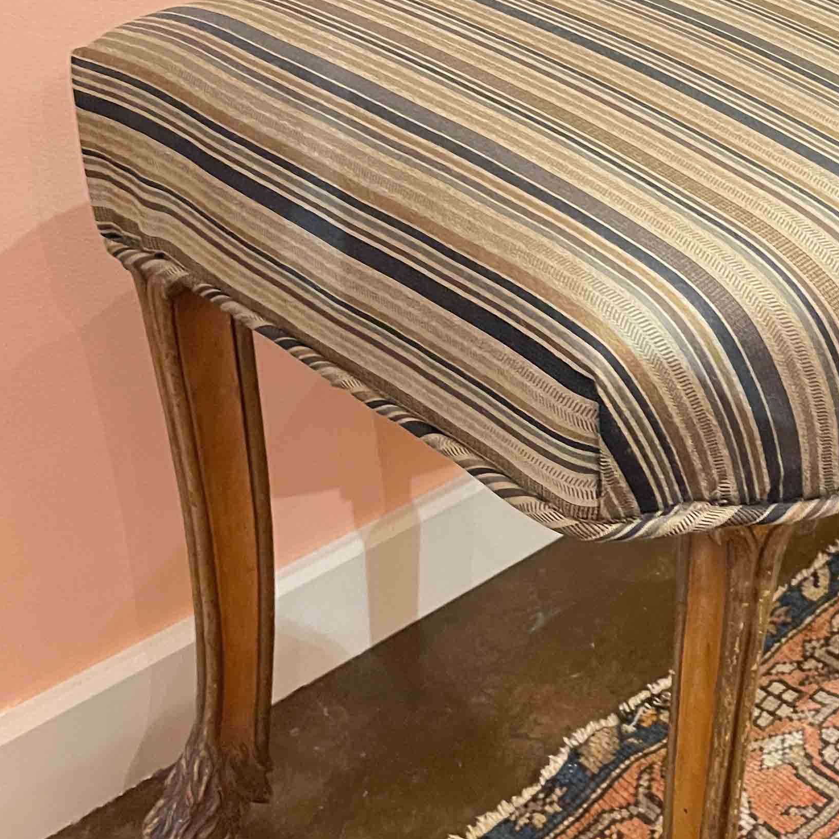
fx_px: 1563
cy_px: 436
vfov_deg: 30.0
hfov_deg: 29.2
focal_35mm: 57
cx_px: 705
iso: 800
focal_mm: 4.2
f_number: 1.6
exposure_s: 1/30
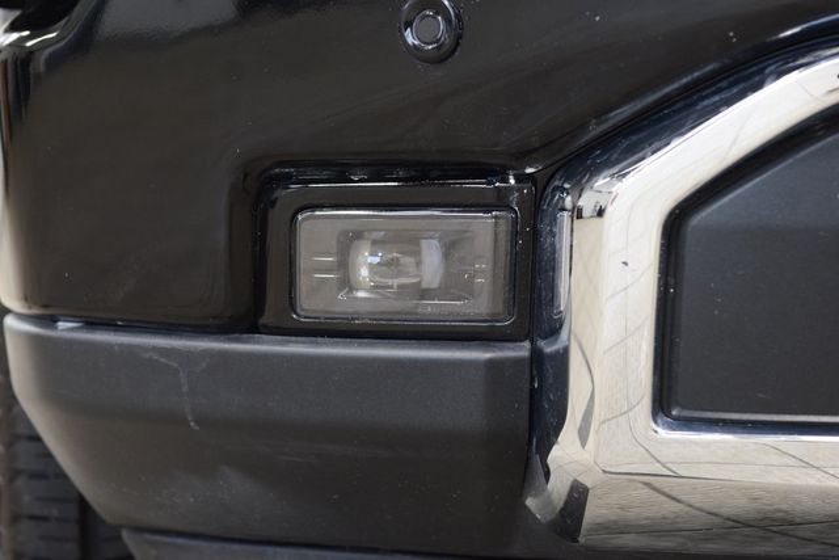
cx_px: 420
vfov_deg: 13.0
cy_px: 280
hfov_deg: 19.5
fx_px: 2447
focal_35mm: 105
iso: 1600
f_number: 5
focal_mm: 70
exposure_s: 1/30
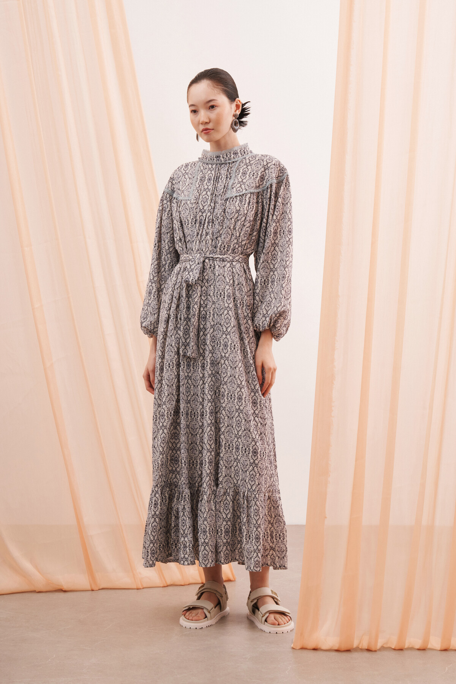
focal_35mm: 61
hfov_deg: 22.3
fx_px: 1159
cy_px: 342
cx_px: 228
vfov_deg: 32.9
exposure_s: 1/160
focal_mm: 61
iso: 400
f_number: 11
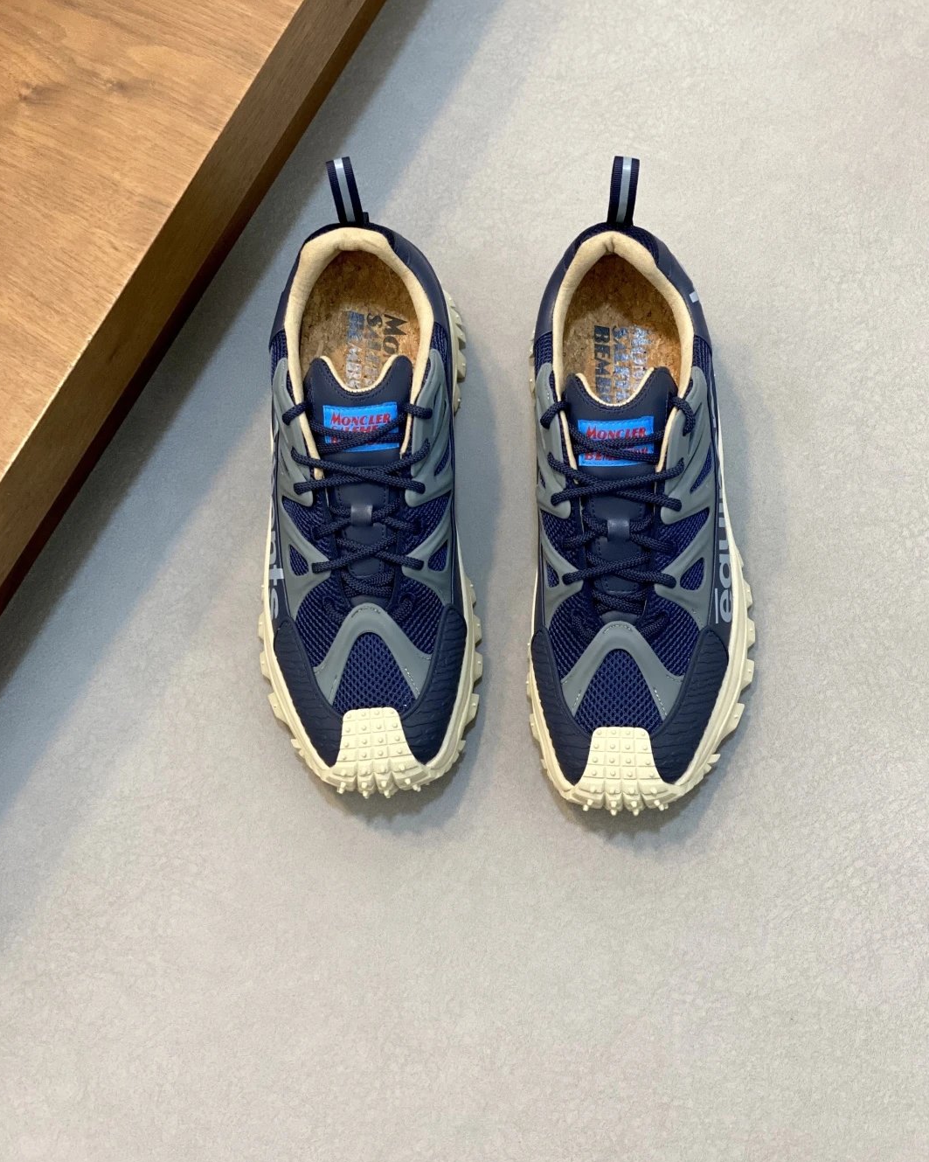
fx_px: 1890
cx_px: 466
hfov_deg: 27.6
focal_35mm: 55
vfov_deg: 34.1
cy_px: 545
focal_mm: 6
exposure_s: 1/100
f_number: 2
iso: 160
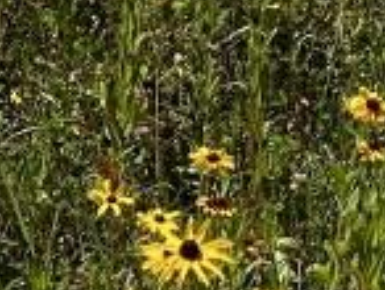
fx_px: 1582
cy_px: -87
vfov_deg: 10.3
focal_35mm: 142
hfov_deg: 13.4
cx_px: 485
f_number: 1.5
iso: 50
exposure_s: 1/11364
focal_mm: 5.7
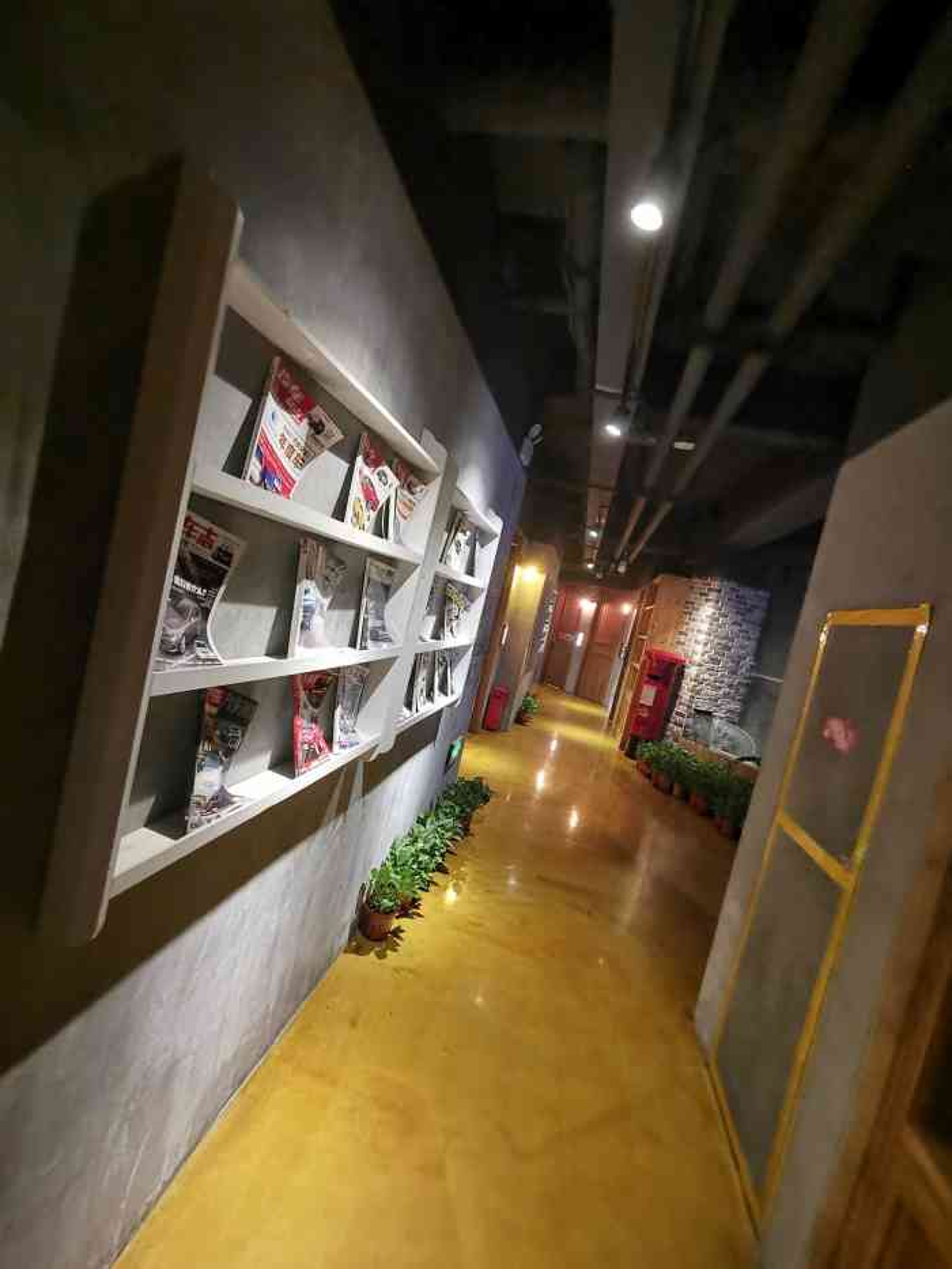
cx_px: 476
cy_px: 634
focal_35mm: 17
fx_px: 623
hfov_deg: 74.7
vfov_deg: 91.0
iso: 1250
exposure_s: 1/25
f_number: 2.2
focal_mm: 2.26
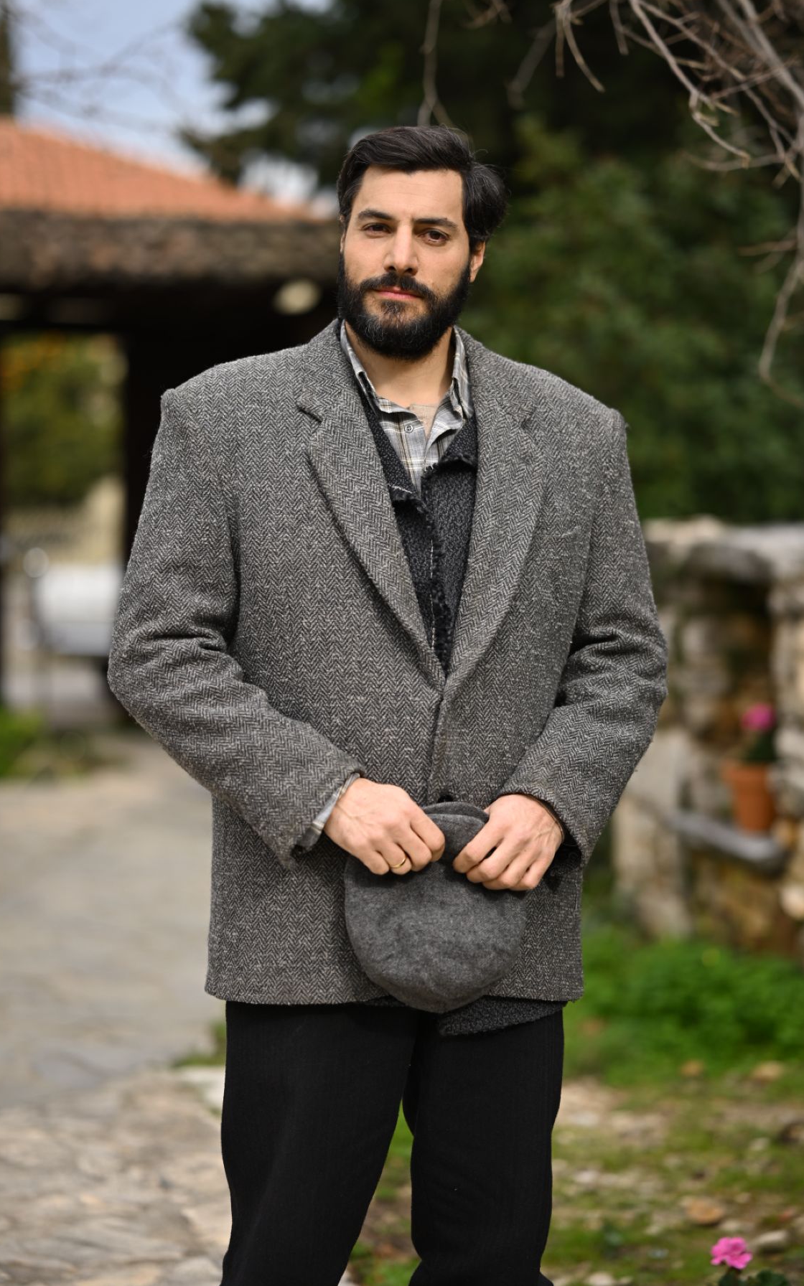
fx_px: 3050
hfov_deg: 15.0
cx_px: 411
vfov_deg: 23.8
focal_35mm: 87
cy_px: 643
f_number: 1.8
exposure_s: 1/800
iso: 64
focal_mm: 85
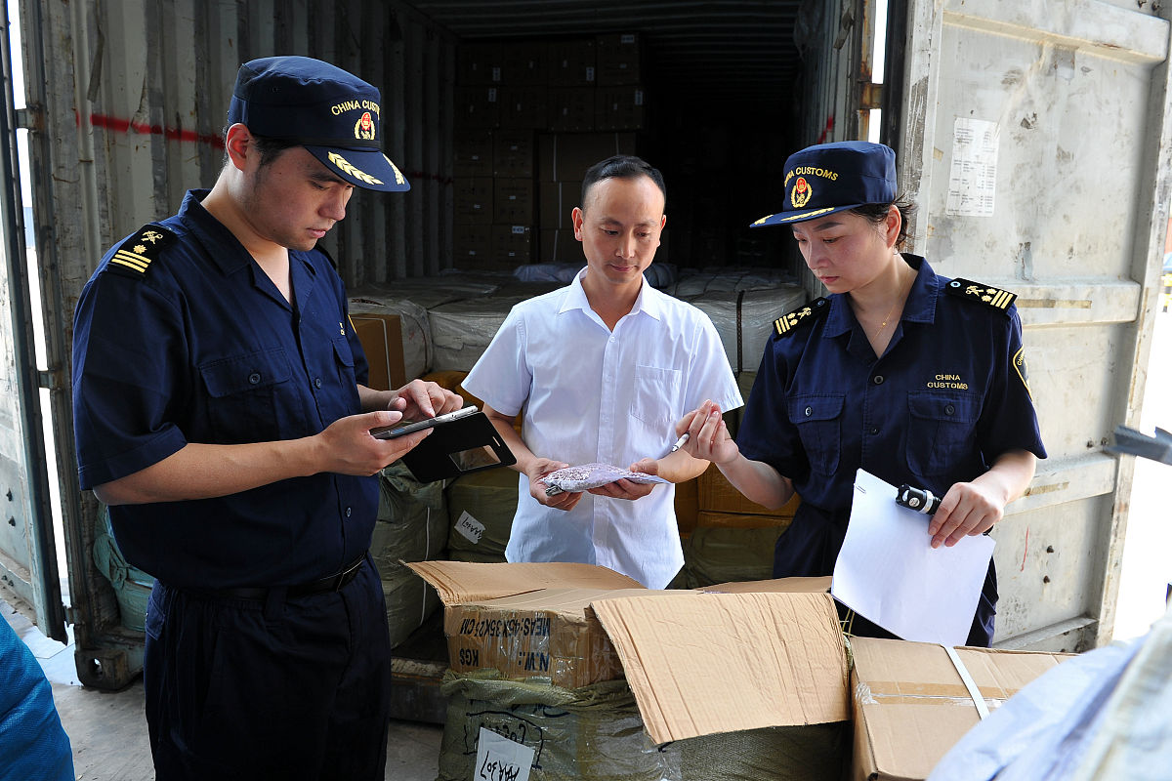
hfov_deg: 73.7
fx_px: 781
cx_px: 586
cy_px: 390
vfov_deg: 53.1
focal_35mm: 24
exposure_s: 1/80
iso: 320
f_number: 6.3
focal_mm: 24
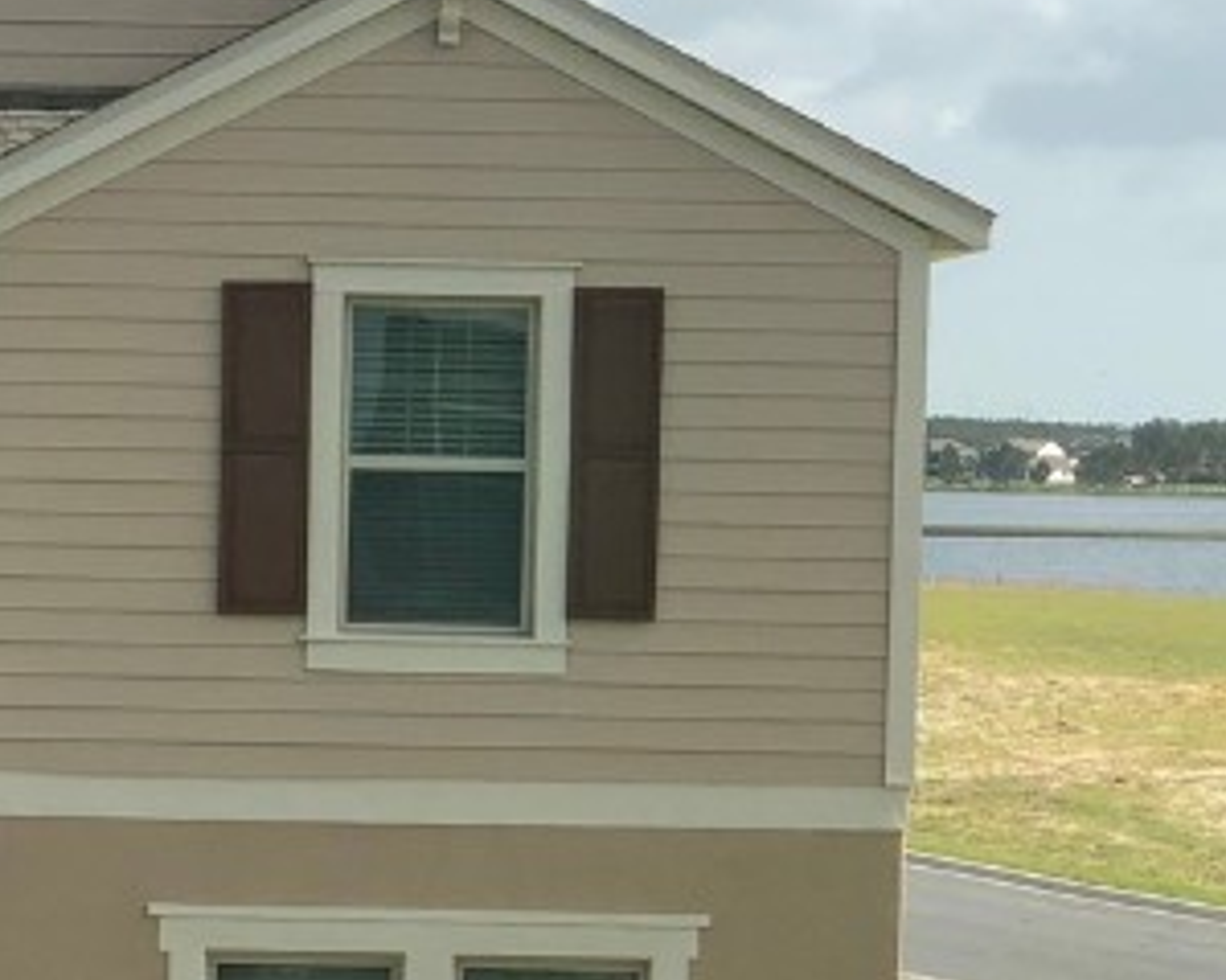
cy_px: 722
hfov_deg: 10.9
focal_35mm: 174
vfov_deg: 8.9
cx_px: -139
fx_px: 6312
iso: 16
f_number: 2.4
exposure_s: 1/649
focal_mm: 6
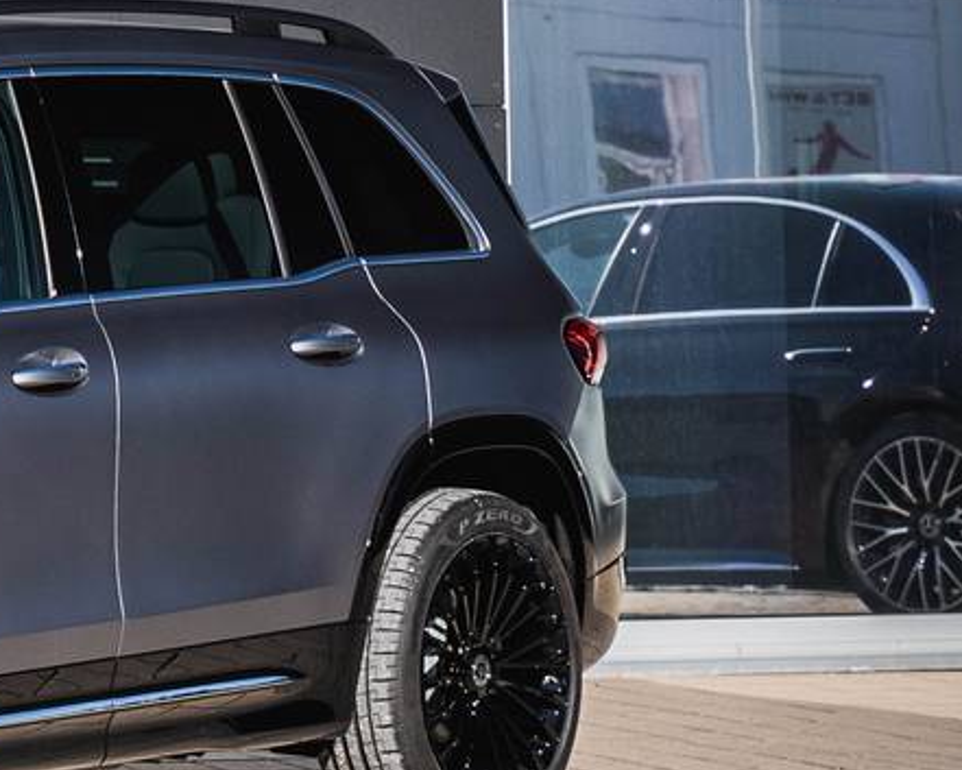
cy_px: -50
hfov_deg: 9.4
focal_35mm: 196
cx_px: -801
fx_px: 5582
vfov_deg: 7.8
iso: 320
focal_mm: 48
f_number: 5
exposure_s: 1/400
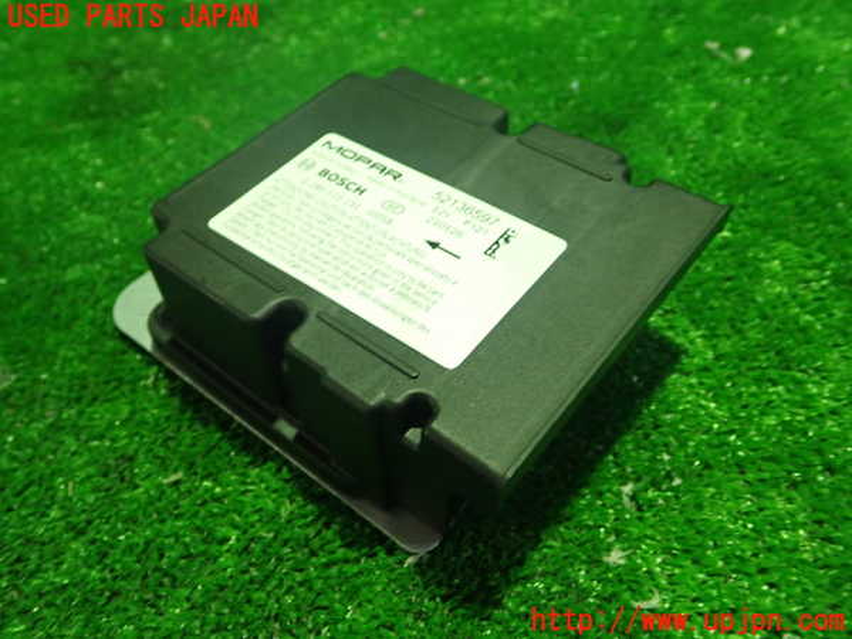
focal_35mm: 30
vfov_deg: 46.8
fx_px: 738
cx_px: 426
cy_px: 320
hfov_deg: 60.0
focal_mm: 5.4
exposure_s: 1/30
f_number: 2.3
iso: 640
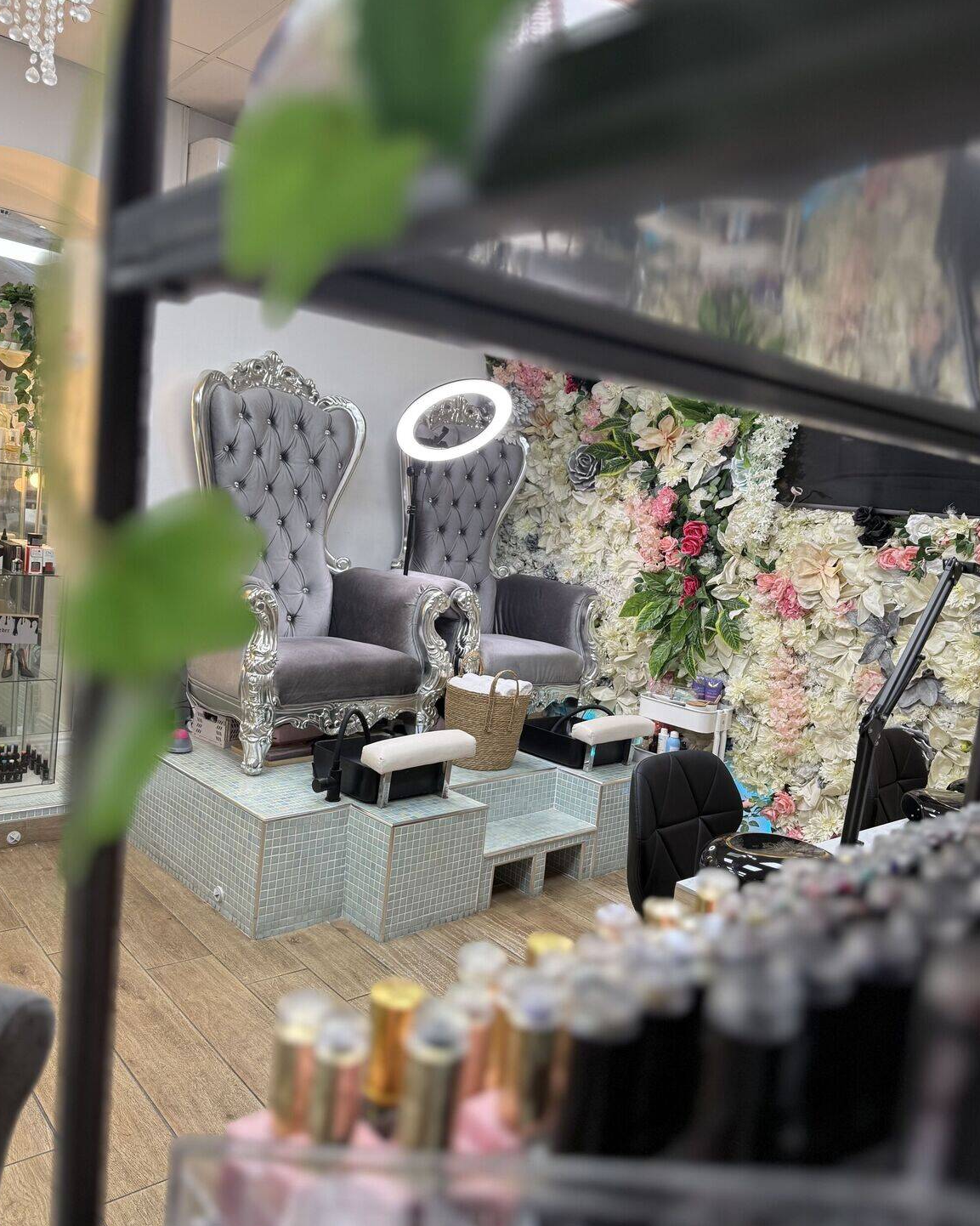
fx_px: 943
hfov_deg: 54.9
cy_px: 609
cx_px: 473
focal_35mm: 26
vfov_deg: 66.0
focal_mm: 6.76
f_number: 1.78
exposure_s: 1/100
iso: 80
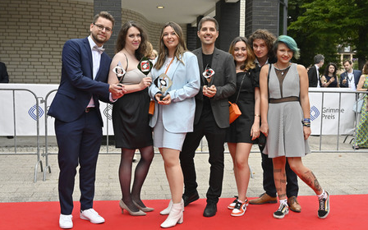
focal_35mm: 41
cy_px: 118
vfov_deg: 31.2
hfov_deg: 48.2
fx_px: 411
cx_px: 184
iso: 2000
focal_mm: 40
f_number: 5.6
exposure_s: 1/500
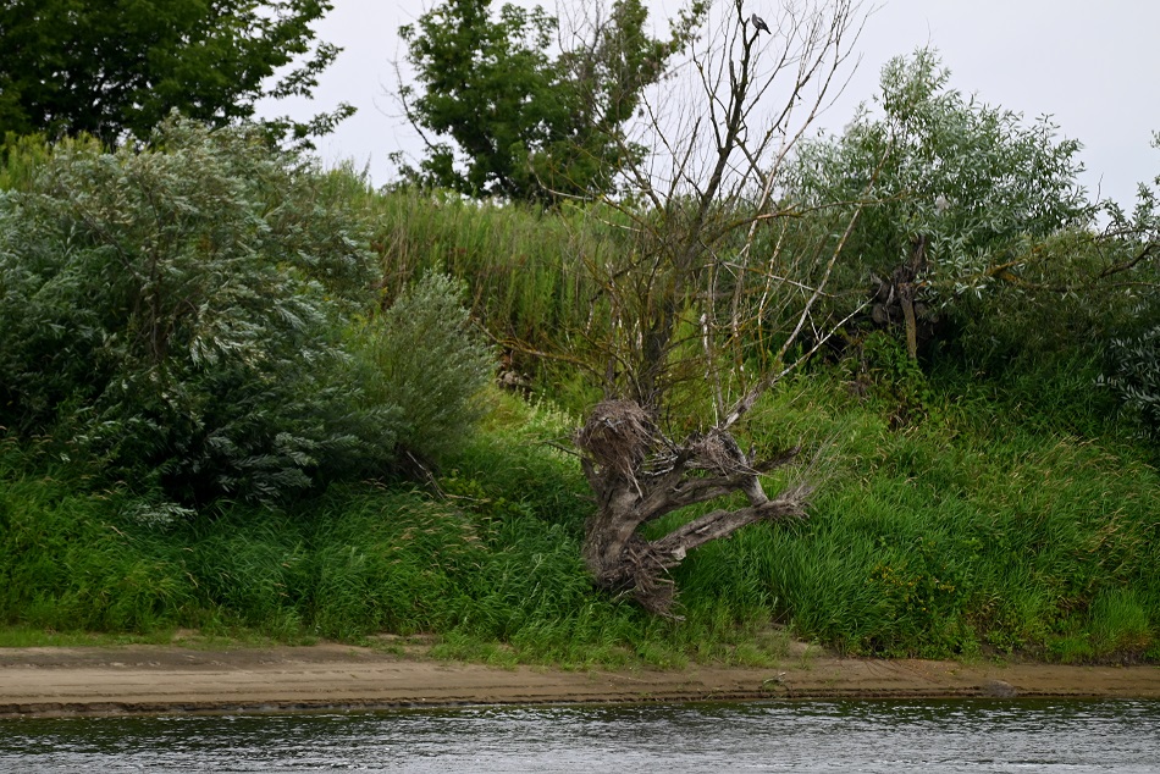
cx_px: 580
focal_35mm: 240
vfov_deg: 5.7
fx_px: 7735
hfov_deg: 8.6
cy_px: 387
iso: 400
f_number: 5.6
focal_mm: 240
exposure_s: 1/400
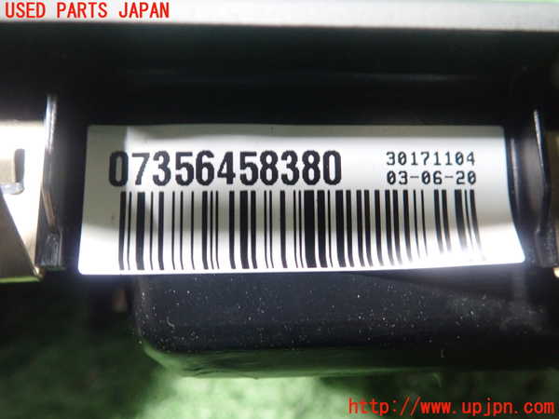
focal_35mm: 30
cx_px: 280
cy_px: 210
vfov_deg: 46.8
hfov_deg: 60.0
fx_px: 484
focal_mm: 5.5
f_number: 2.3
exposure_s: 1/40
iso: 800
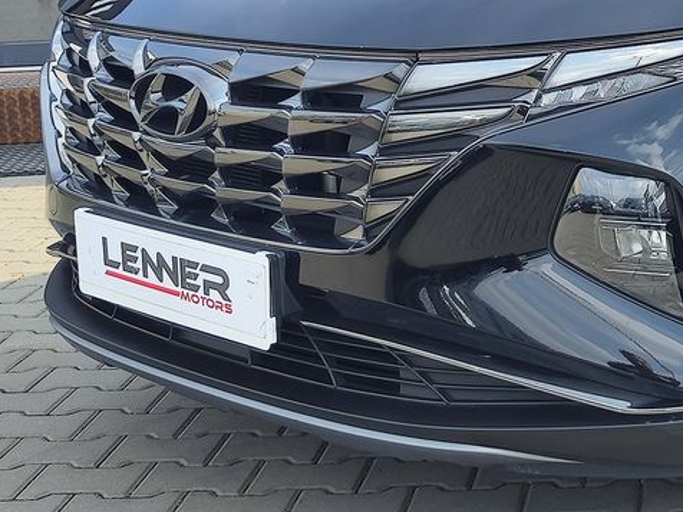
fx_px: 1144
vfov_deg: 24.8
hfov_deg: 29.9
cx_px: 748
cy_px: 105
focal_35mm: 58
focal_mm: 7.01
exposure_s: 1/376
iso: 50
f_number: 1.69
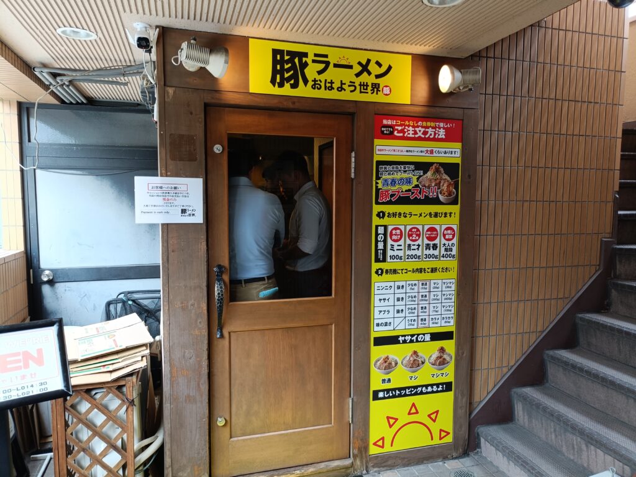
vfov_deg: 54.9
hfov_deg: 69.4
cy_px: 238
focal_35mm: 25
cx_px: 318
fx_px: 459
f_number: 1.7
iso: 320
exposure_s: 1/60
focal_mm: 4.7
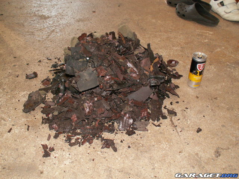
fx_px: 242
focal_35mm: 35
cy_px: 90
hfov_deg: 52.6
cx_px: 120
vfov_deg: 40.7
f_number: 2.8
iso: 160
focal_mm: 5.86
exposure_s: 1/40
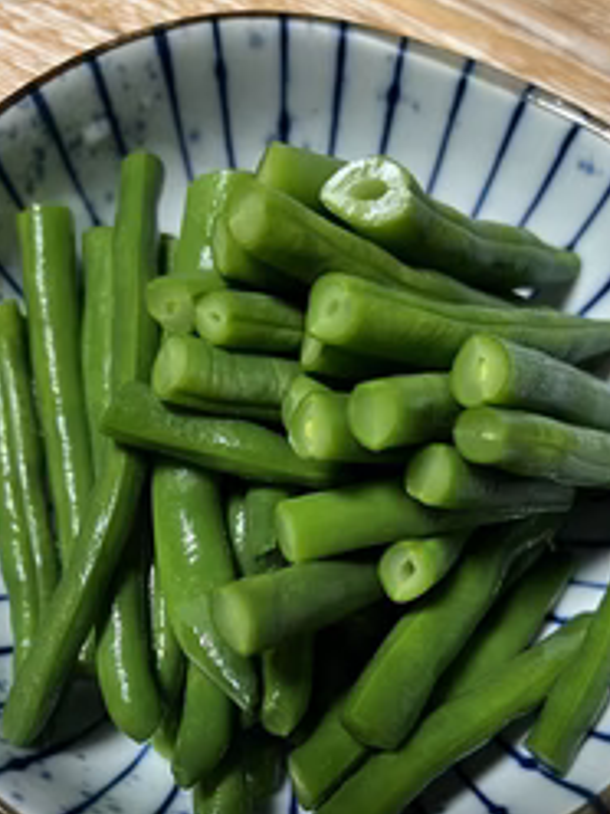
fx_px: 987
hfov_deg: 34.3
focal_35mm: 42
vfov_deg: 44.0
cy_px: 555
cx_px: 338
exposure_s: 1/60
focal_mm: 5.7
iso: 200
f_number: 1.5
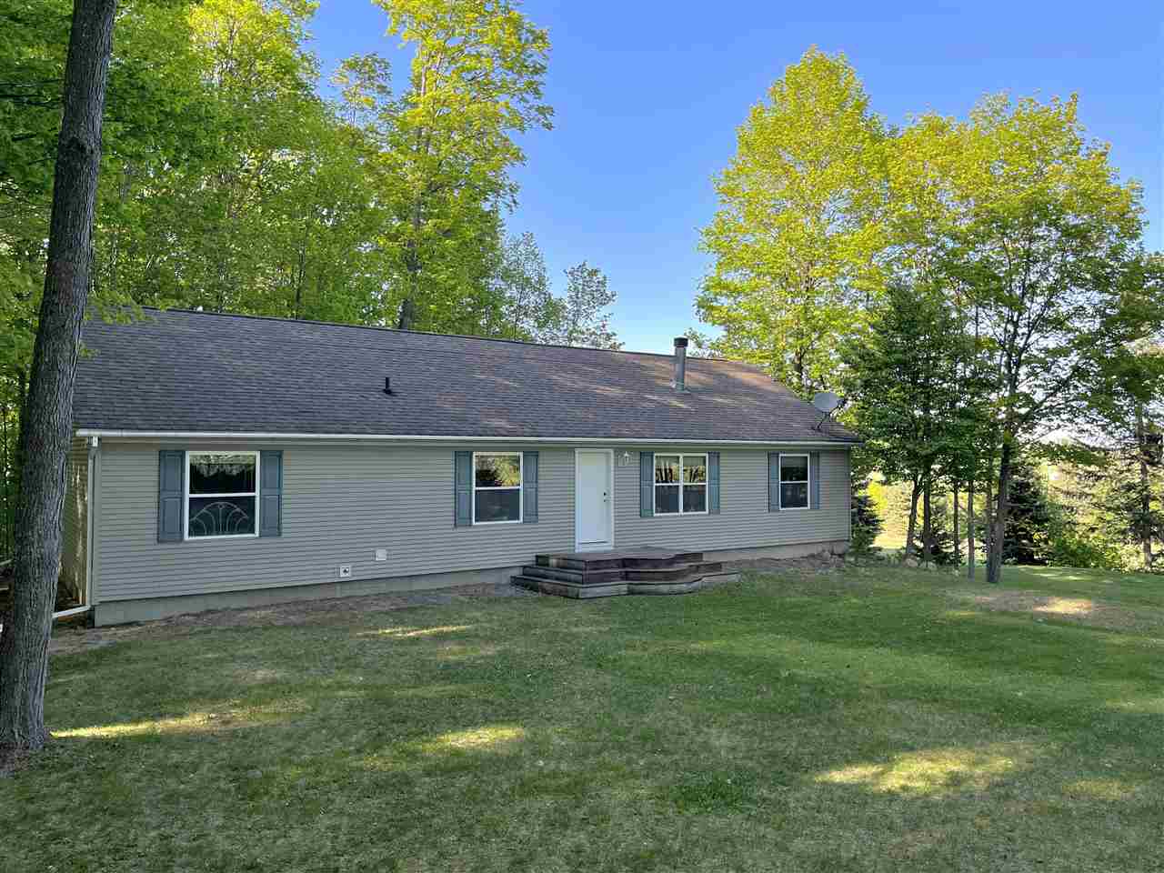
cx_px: 582
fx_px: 874
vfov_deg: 53.1
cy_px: 436
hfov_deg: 67.3
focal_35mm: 26
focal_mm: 5.1
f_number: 1.6
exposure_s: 1/967
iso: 50
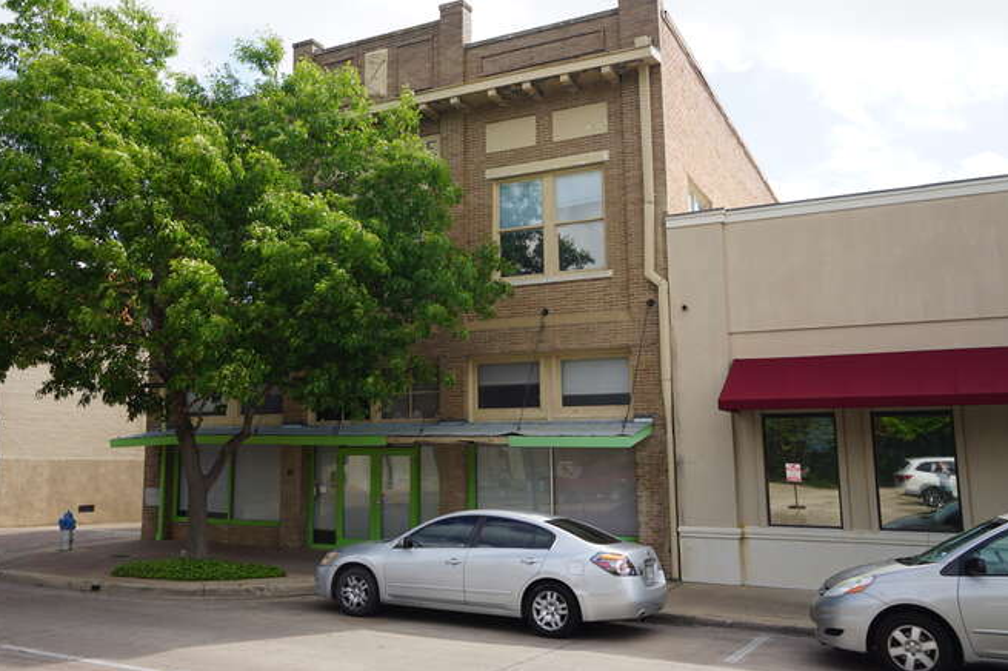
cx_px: 412
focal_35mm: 33
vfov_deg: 39.9
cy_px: 298
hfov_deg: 56.9
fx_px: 923
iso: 100
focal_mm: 18
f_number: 9
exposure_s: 1/100
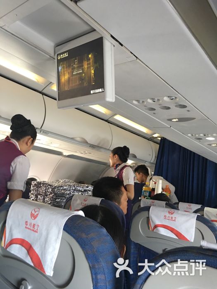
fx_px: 242
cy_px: 144
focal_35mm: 29
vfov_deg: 61.7
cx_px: 108
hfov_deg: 48.2
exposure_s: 1/17
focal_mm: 4.15
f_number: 2.2
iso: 100
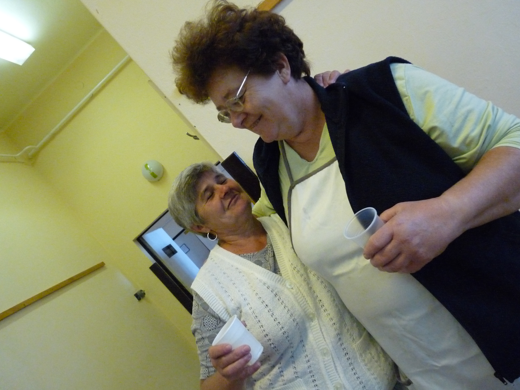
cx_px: 260
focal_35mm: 27
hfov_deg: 65.3
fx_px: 406
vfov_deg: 51.4
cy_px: 195
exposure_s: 1/60
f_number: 2.8
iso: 800
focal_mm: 4.8
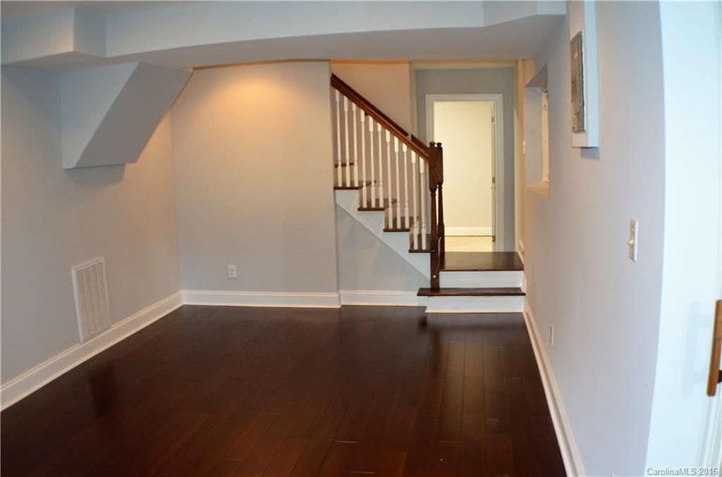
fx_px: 900
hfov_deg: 43.7
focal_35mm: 45
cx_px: 361
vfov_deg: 29.7
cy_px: 238
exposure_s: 1/30
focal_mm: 30
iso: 800
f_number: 4.5
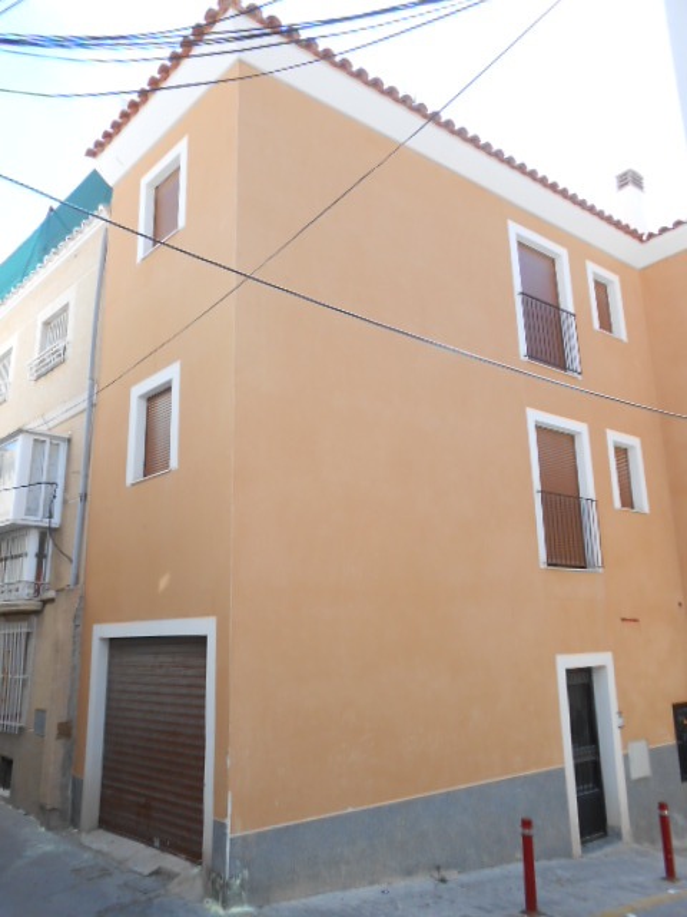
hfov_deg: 53.1
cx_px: 344
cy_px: 458
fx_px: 688
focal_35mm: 26
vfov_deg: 67.3
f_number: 3.5
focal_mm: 4.6
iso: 80
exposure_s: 1/250
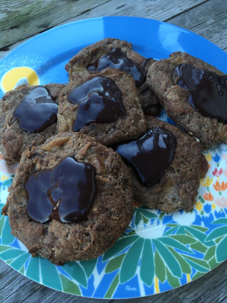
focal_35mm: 29
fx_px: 253
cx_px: 114
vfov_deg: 61.7
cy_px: 152
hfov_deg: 48.2
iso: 40
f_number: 2.2
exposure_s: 1/100
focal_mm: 4.15
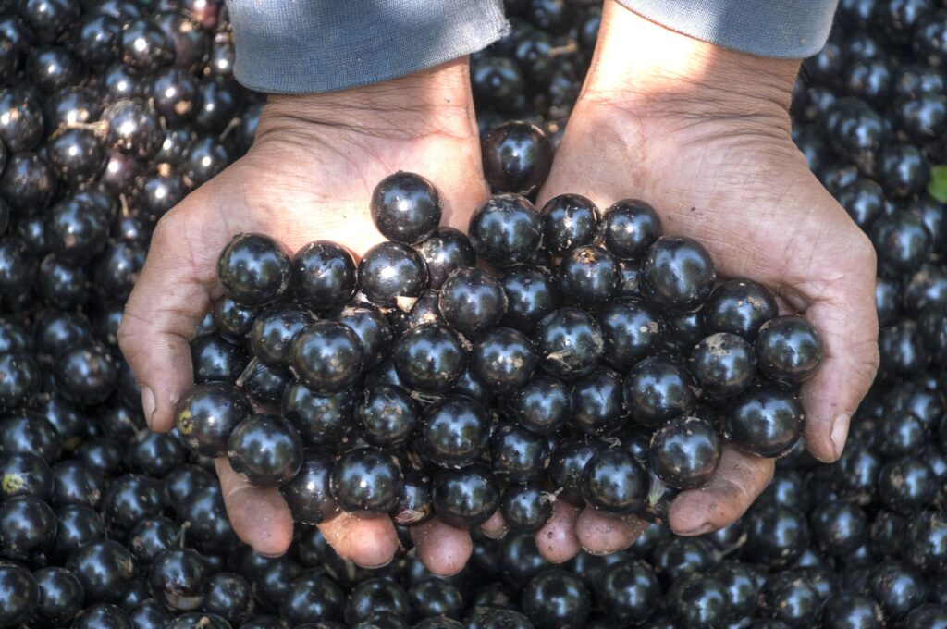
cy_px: 314
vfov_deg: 12.1
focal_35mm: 112
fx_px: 2956
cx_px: 474
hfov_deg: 18.2
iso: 320
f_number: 5.3
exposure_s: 1/80
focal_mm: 75
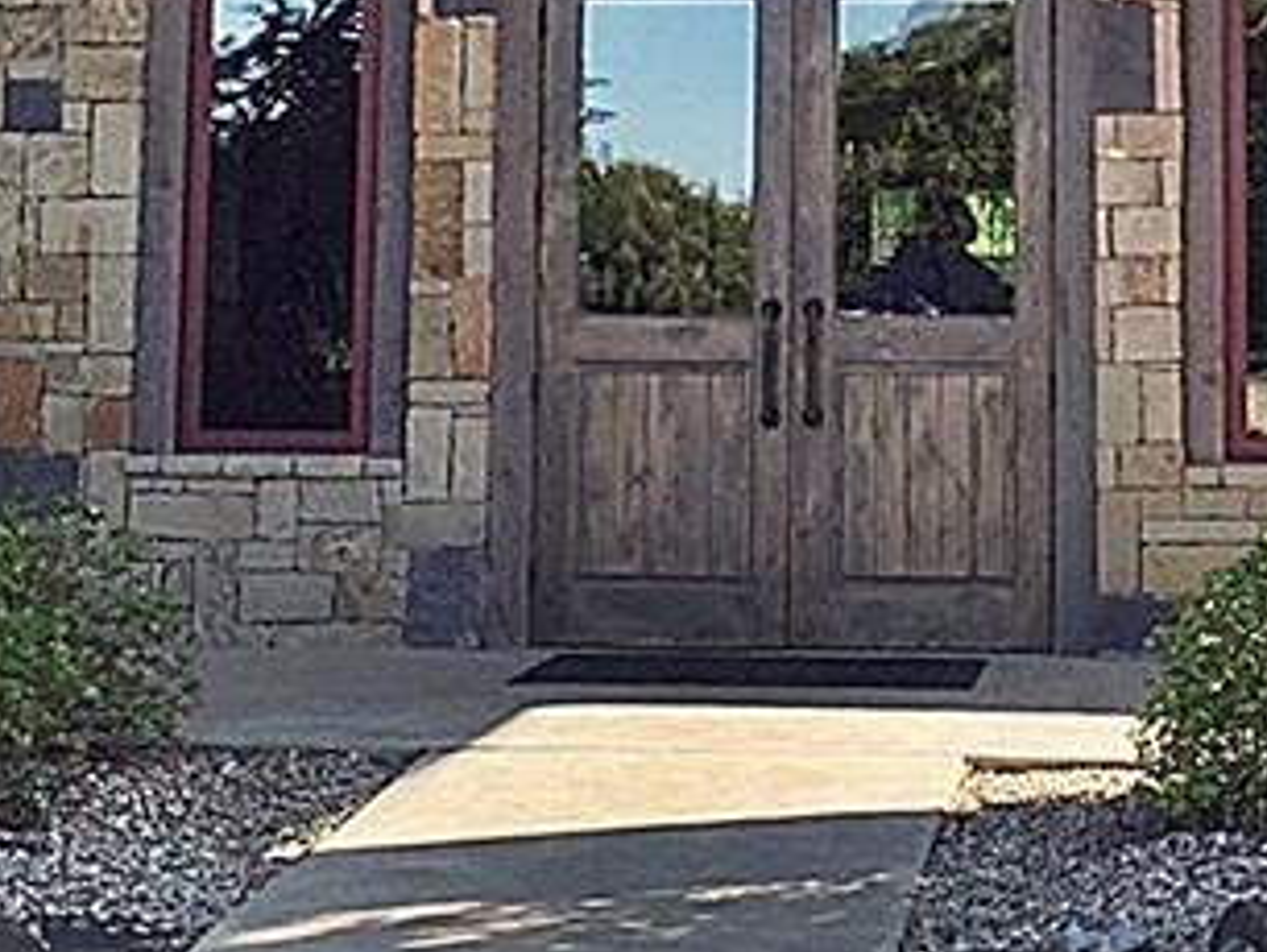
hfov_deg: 20.2
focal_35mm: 97
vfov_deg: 14.8
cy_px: -157
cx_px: 845
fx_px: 3553
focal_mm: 4.15
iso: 32
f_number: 2.2
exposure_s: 1/638
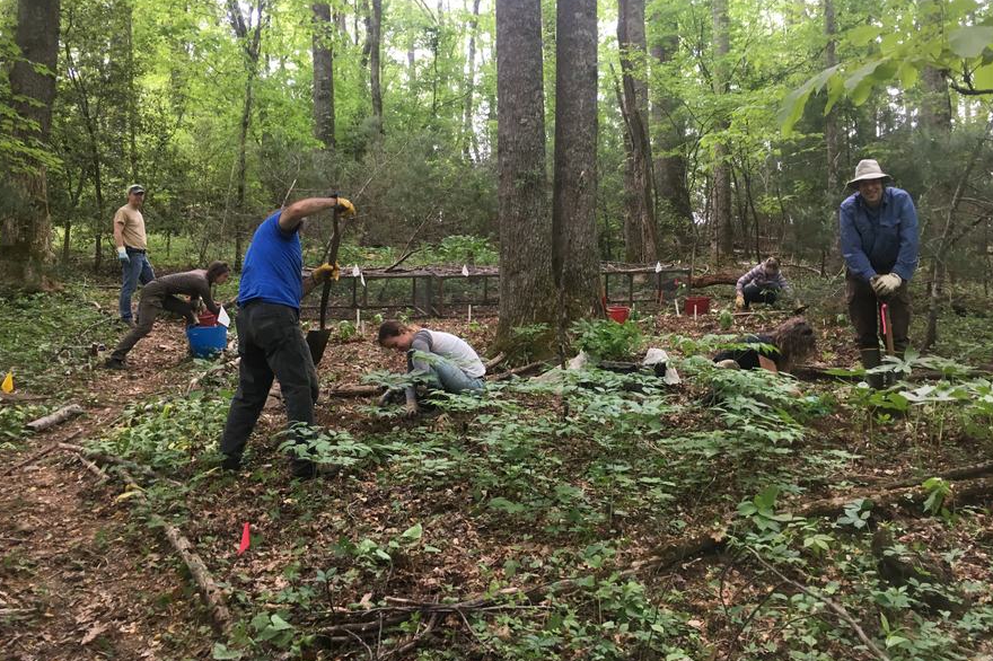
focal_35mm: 32
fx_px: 882
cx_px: 500
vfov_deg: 41.0
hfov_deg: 58.7
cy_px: 276
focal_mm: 4.15
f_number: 2.2
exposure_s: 1/30
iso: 32
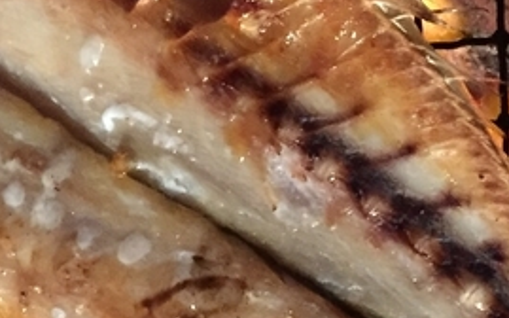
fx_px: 1623
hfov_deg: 17.8
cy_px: 210
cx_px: 208
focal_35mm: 117
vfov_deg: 11.2
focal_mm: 4.15
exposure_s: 1/15
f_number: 2.2
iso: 320
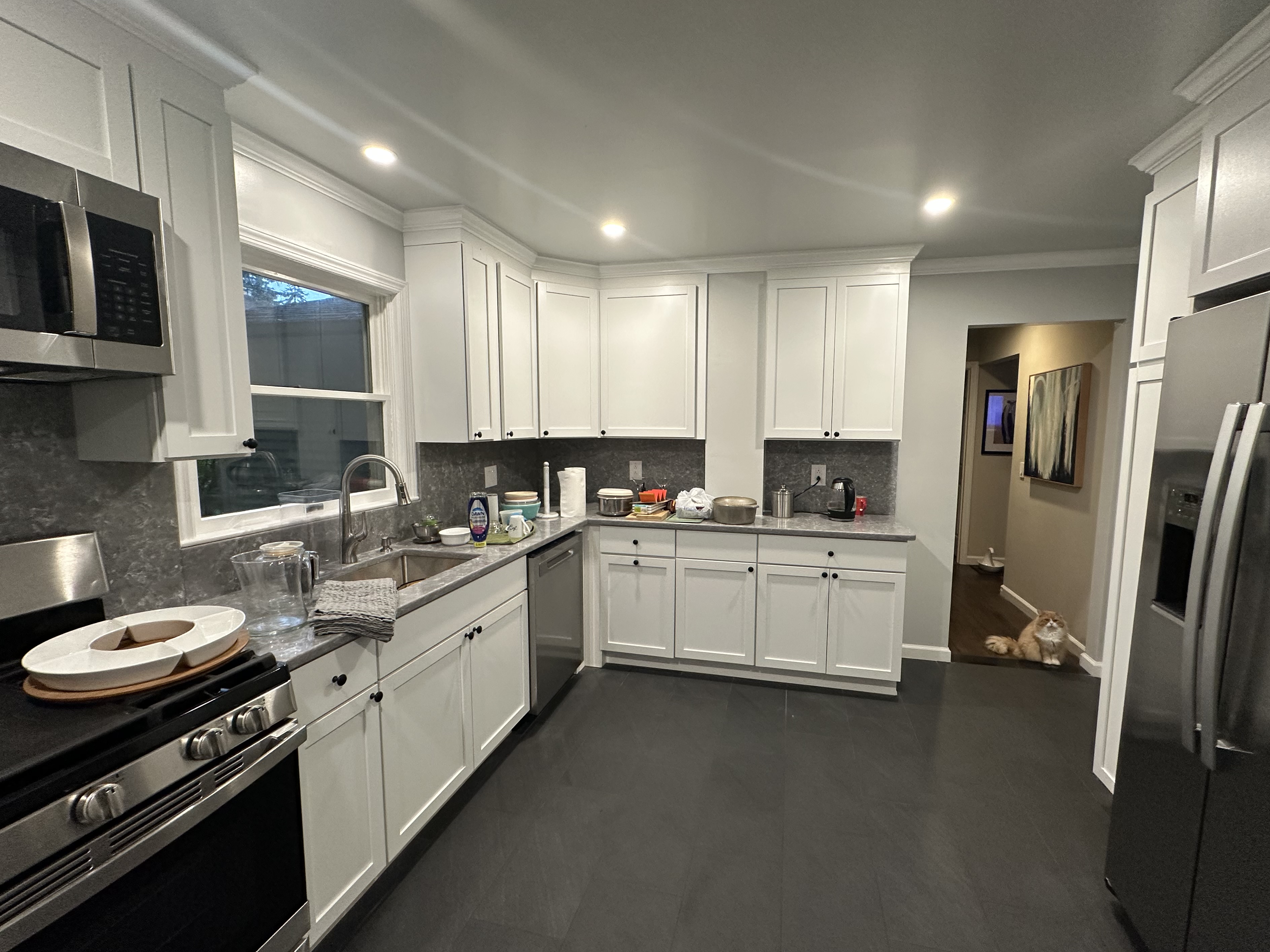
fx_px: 550
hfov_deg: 98.1
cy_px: 476
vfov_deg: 81.7
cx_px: 669
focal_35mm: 15
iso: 200
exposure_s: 1/60
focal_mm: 2.22
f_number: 2.2
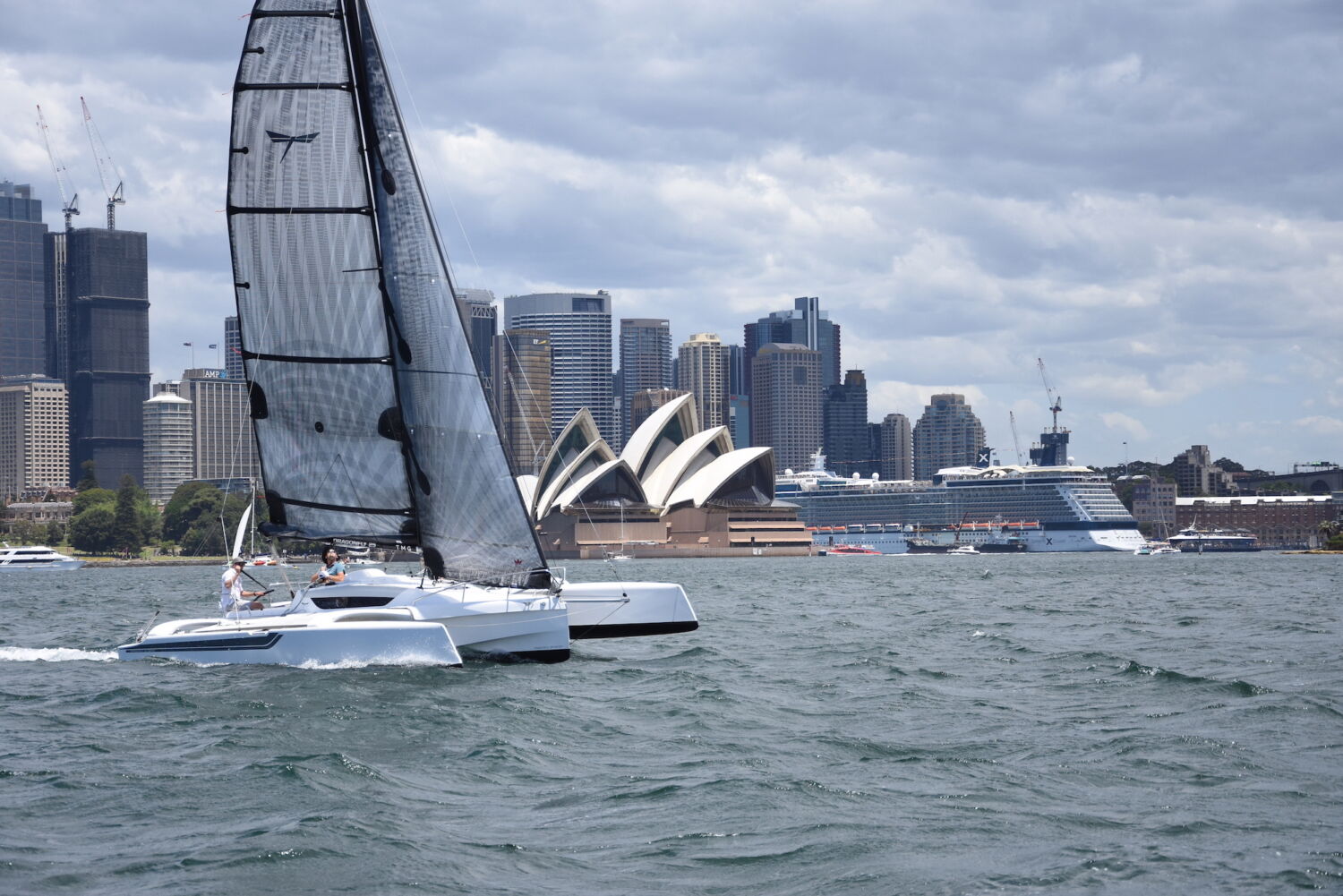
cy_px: 448
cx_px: 672
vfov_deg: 15.7
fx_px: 3246
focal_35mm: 87
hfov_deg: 23.4
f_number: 5.6
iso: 400
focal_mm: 58
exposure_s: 1/2500
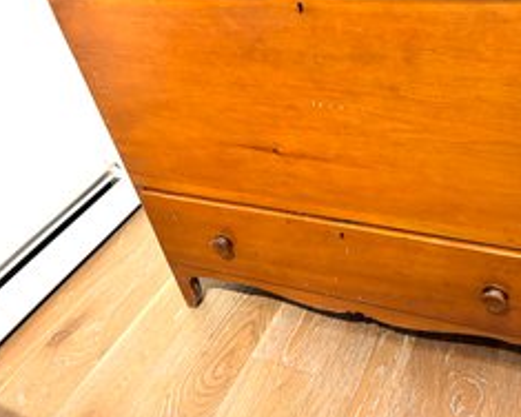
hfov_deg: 47.8
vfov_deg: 39.8
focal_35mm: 37
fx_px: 571
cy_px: 154
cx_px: 369
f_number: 1.6
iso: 320
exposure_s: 1/60
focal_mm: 5.96
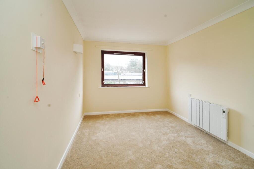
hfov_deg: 96.7
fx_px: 113
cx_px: 127
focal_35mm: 16
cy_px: 84
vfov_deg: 73.8
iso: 400
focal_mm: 16
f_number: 7.1
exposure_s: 1/20
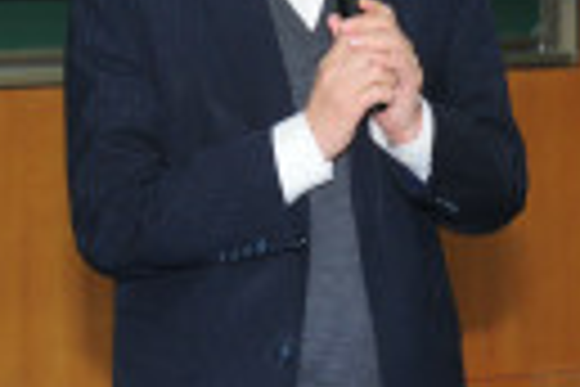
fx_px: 3125
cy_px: -72
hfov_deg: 10.6
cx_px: 252
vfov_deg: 7.0
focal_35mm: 194
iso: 1600
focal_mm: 50
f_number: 4
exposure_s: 1/100
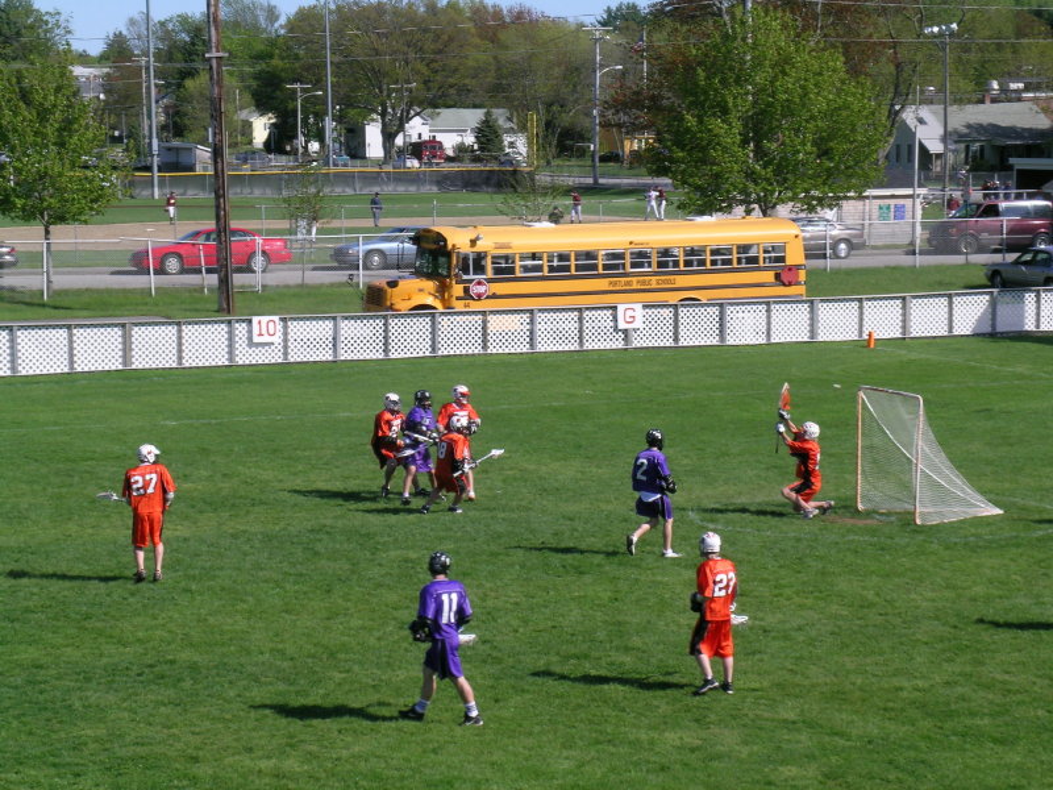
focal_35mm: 116
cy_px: 395
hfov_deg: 17.0
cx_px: 526
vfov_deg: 12.8
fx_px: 3529
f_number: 7.3
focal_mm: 24
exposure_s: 1/156
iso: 50
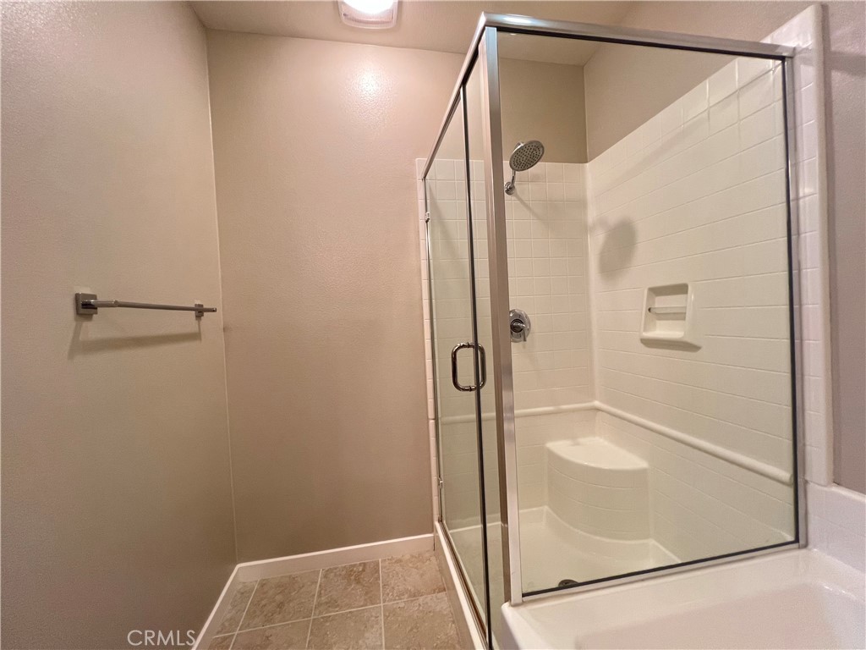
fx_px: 325
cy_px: 325
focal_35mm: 13
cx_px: 433
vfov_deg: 89.9
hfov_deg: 106.2
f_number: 1.8
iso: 200
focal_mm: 1.57
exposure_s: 1/60
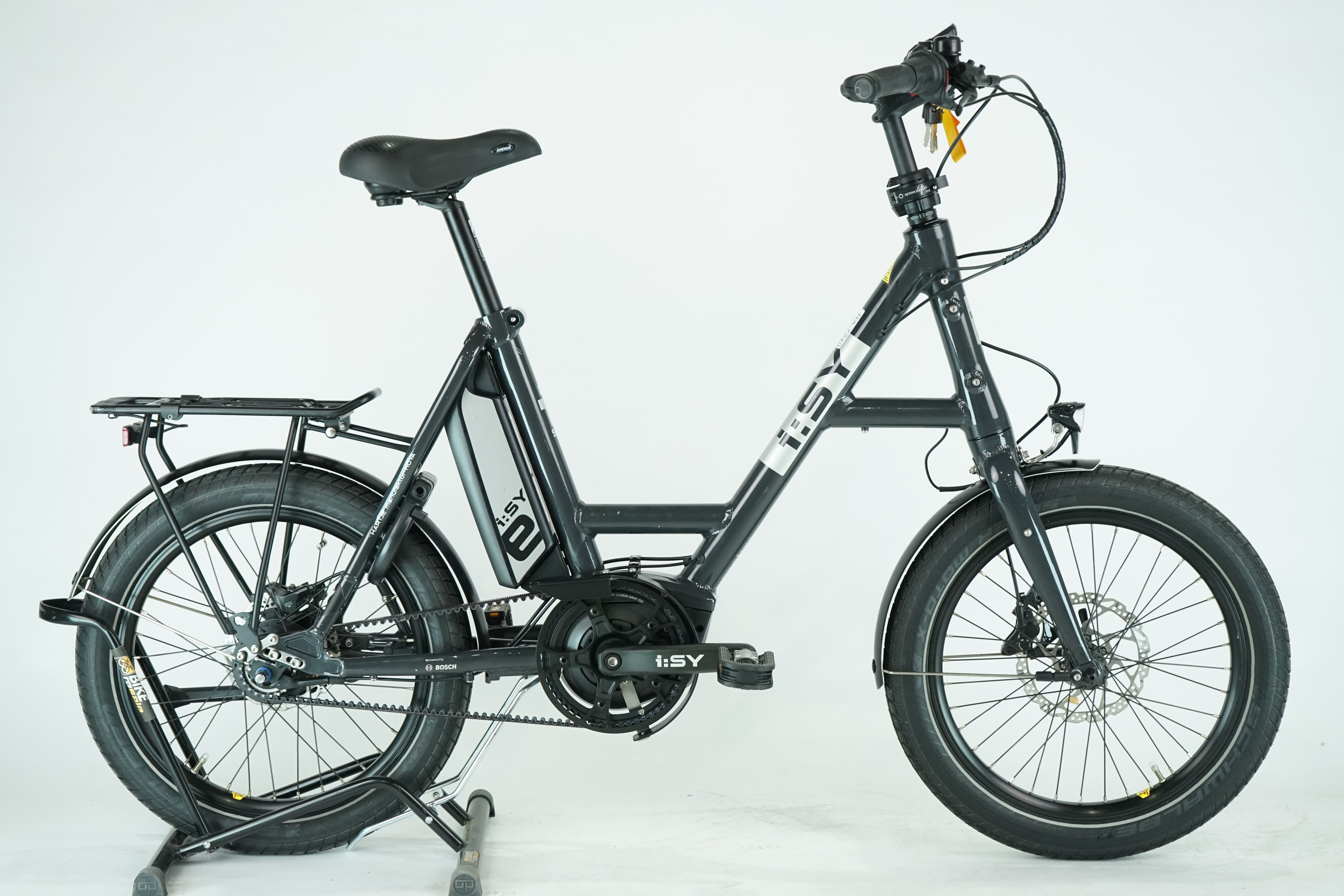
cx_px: 672
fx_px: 2277
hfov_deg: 32.9
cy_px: 448
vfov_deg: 22.3
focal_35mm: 61
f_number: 5.6
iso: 1600
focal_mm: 61
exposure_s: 1/200
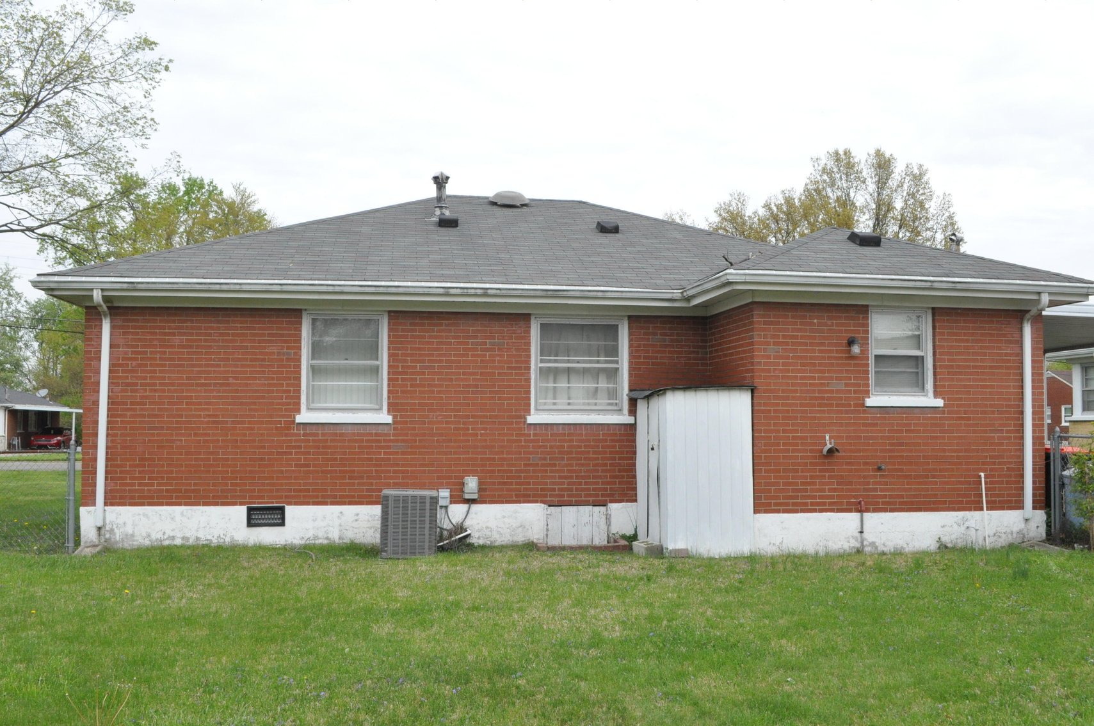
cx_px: 547
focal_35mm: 33
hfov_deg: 57.3
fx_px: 1002
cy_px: 363
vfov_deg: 39.9
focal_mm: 22
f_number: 14
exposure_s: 1/800
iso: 1600
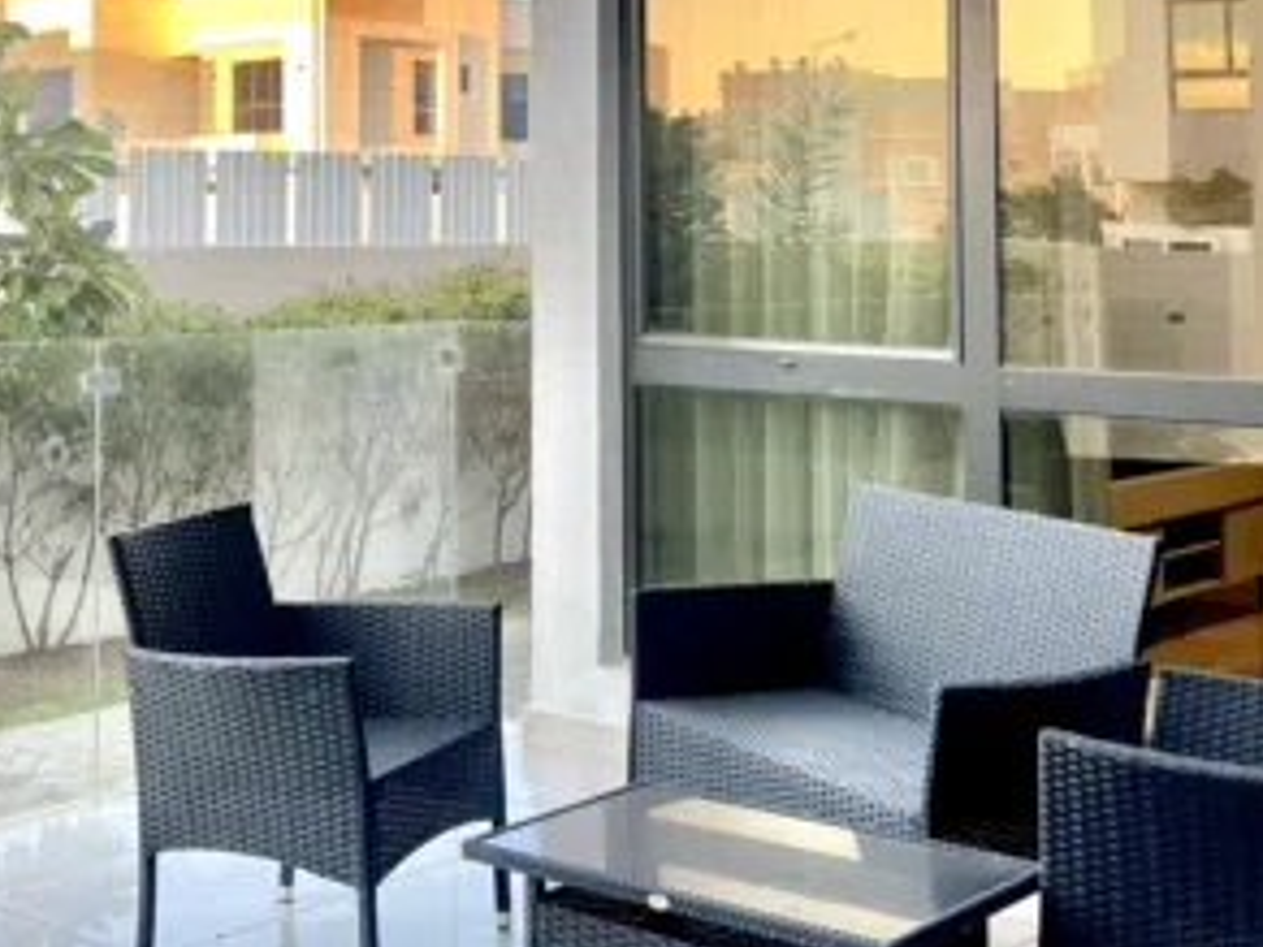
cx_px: 597
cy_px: 125
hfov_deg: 33.8
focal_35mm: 57
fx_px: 2080
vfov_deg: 25.0
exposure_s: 1/233
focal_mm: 5.7
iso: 50
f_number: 1.5
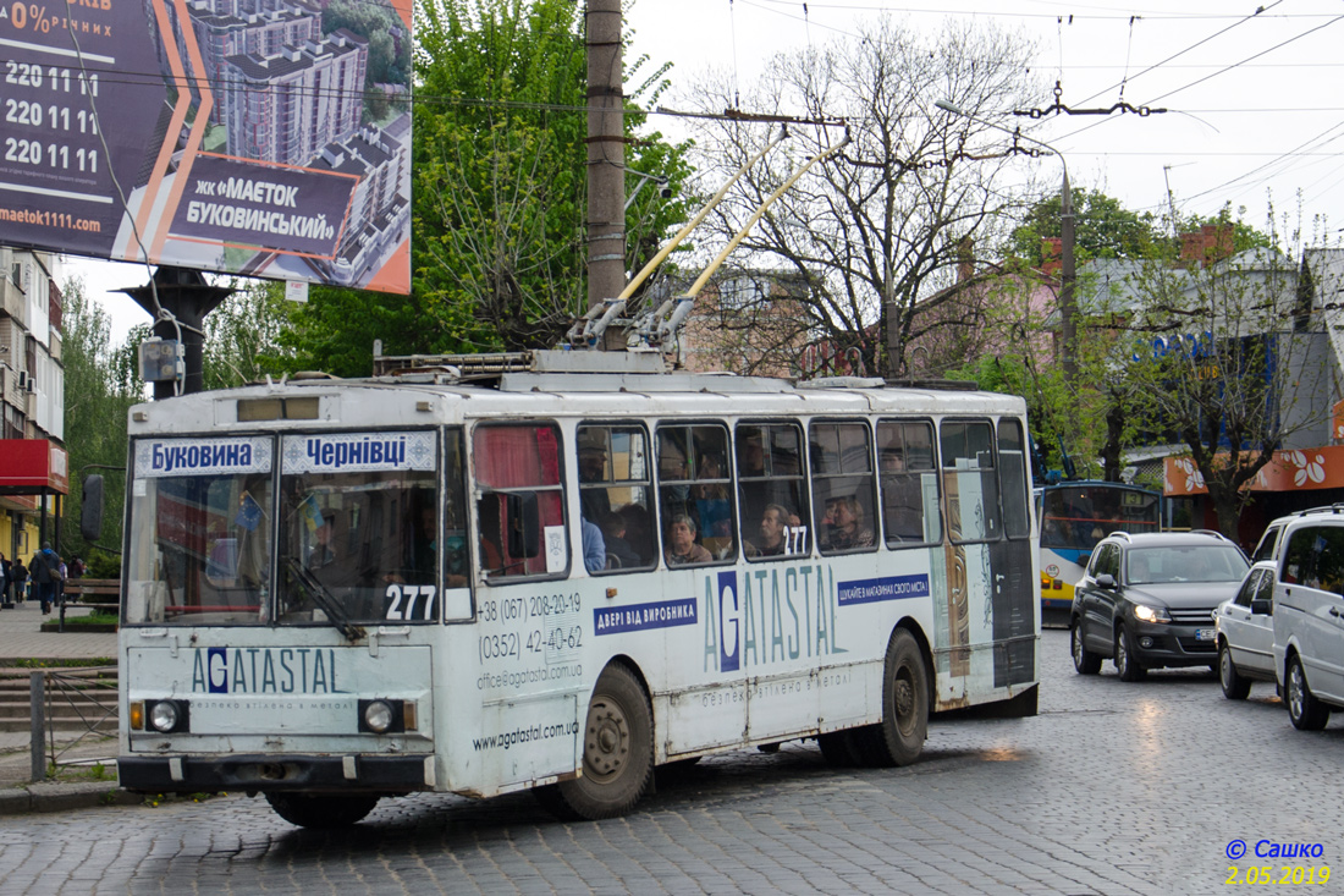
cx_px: 672
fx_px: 2519
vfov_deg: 20.2
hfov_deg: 29.9
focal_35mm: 68
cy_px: 448
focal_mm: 45
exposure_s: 1/200
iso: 100
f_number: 4.8
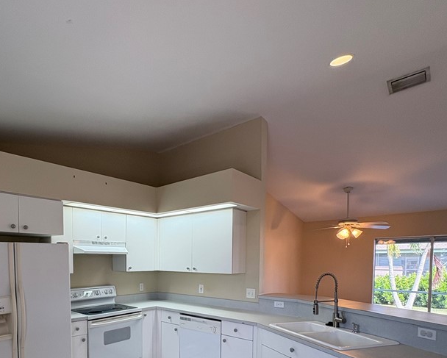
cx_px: 165
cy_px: 276
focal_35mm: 23
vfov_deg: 57.3
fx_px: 304
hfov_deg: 71.3
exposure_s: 1/120
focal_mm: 2.22
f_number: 2.2
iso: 100
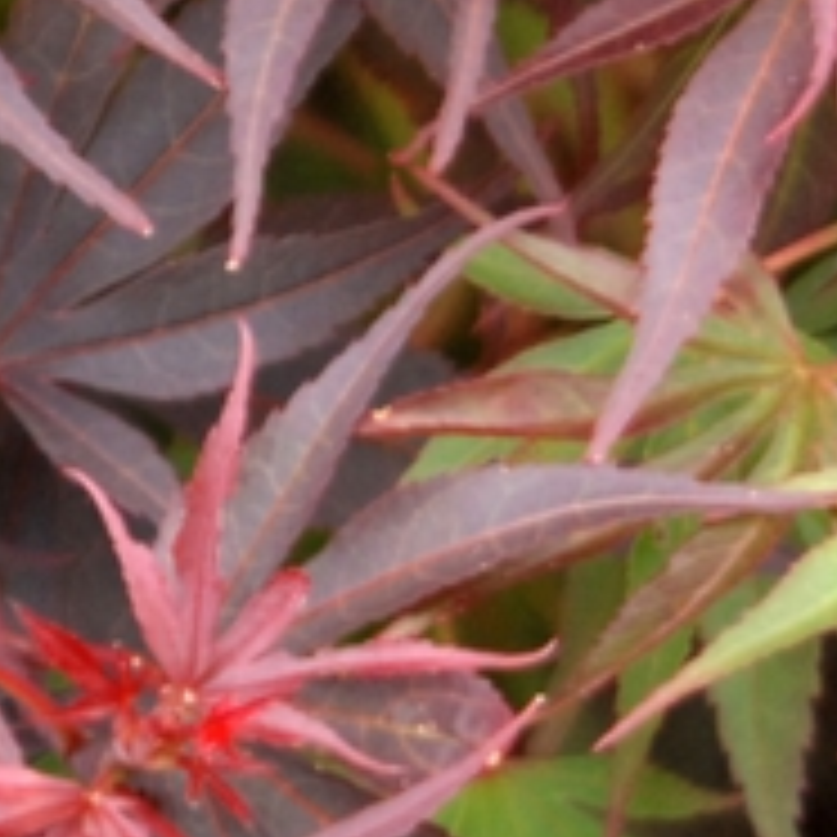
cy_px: 142
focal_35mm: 492
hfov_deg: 3.6
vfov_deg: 3.6
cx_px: -76
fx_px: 13459
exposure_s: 1/90
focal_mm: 70
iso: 400
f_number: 4.8
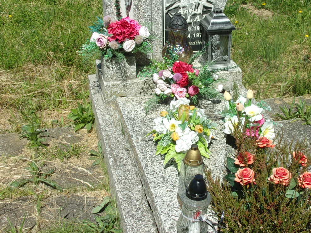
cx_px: 222
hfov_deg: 32.8
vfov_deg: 25.2
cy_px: 105
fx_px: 521
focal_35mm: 58
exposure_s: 1/110
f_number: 10.8
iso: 80
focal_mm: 5.1
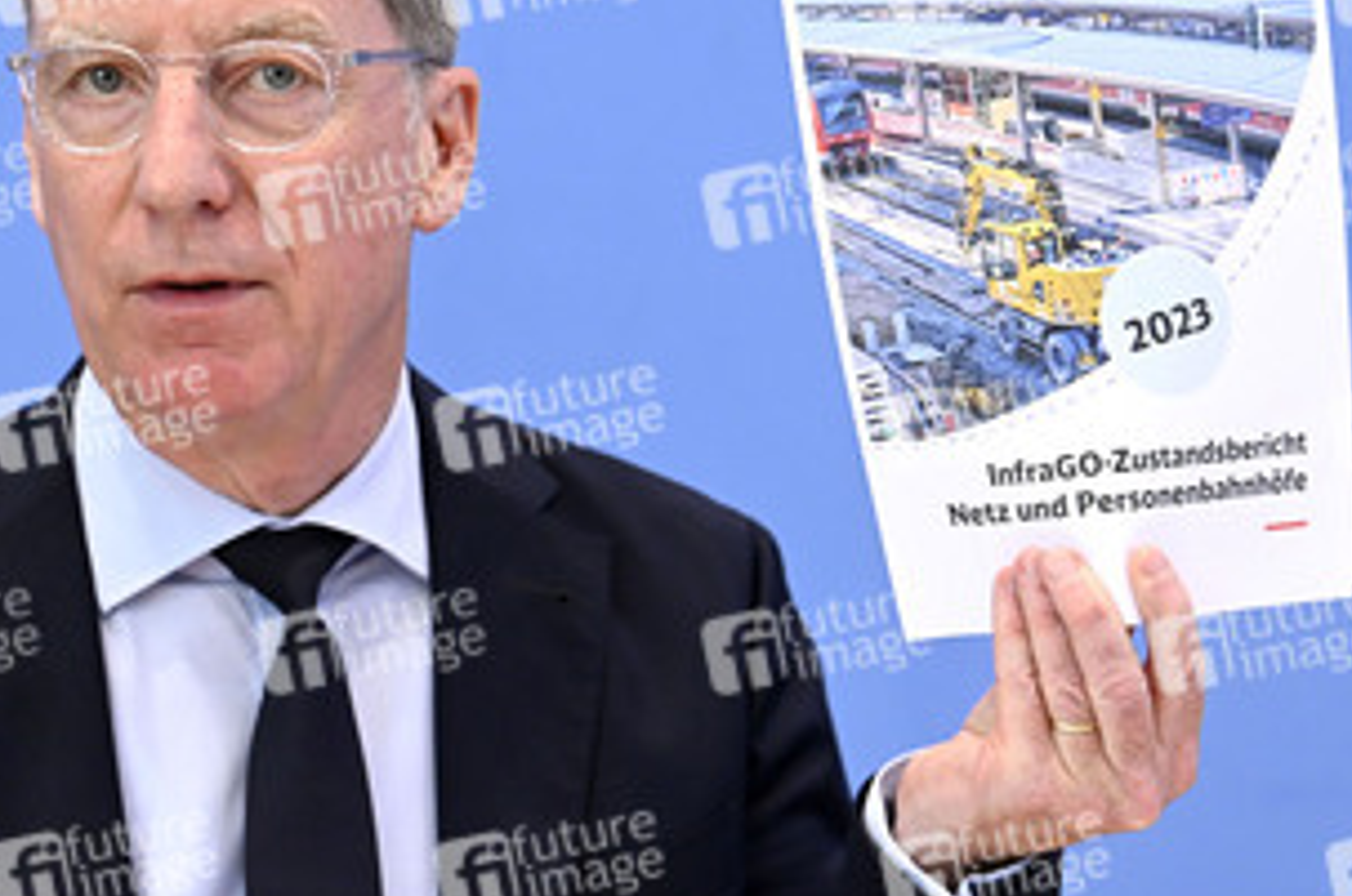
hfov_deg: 13.5
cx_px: 431
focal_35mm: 152
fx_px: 5699
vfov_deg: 9.0
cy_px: 308
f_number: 6.3
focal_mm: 102
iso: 3200
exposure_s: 1/400
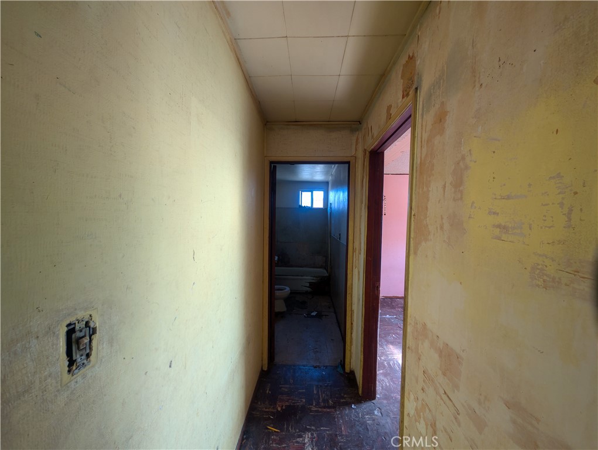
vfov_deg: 94.6
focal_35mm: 12
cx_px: 299
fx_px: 208
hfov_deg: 110.5
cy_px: 225
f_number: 1.7
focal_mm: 2.02
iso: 93
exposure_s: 1/90.2
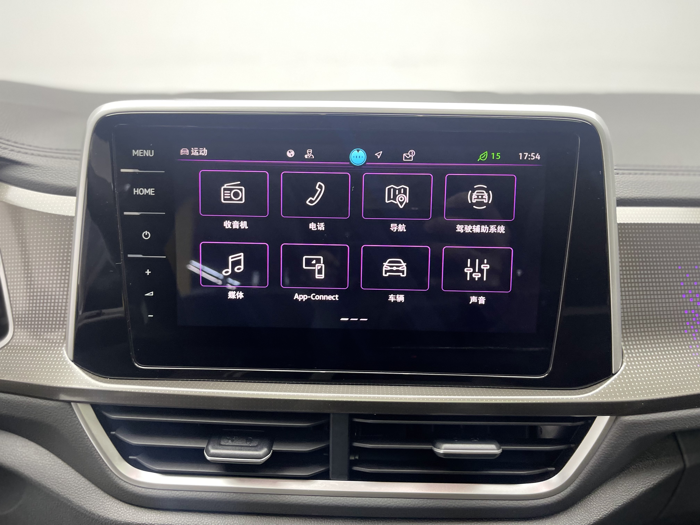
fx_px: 526
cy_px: 262
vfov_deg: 53.1
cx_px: 350
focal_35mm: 26
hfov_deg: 67.3
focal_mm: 5.1
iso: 160
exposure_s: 1/50
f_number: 1.6
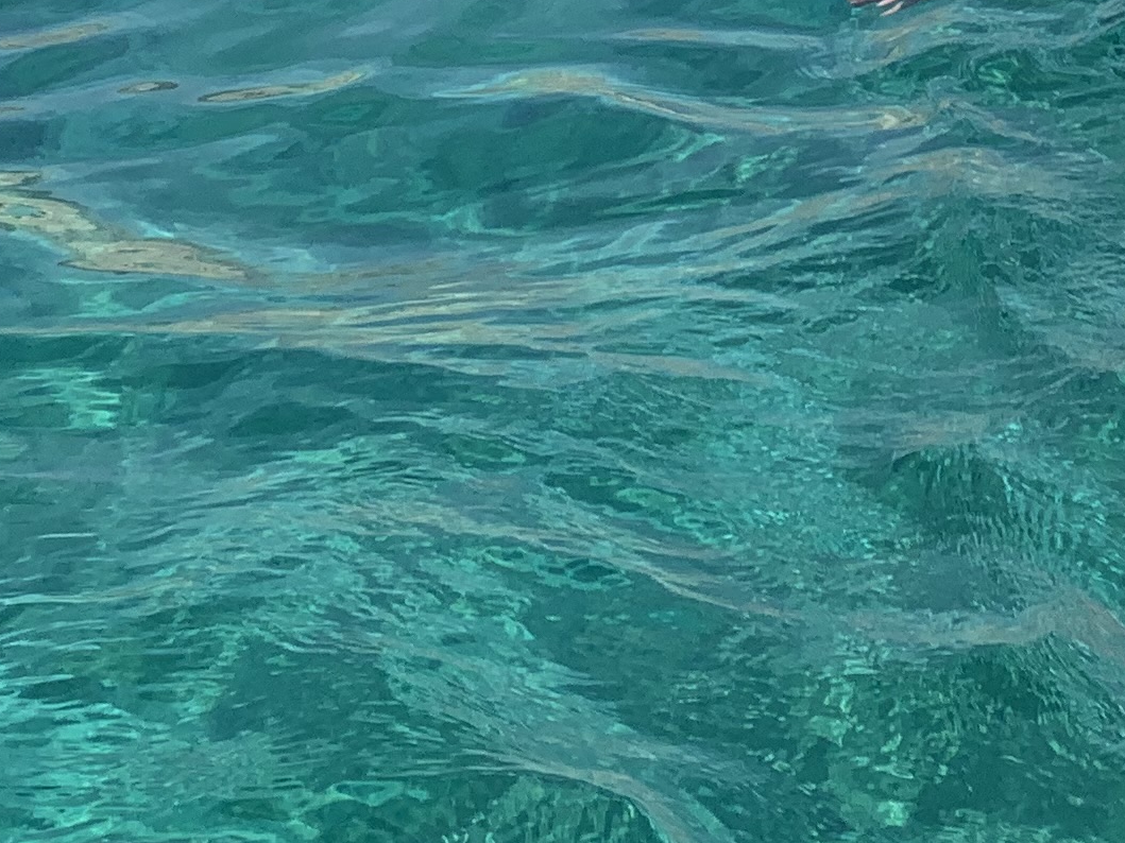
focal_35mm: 99
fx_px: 3217
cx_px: 970
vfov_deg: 14.0
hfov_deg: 19.5
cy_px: -431
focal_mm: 4.25
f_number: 1.8
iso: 25
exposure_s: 1/2611
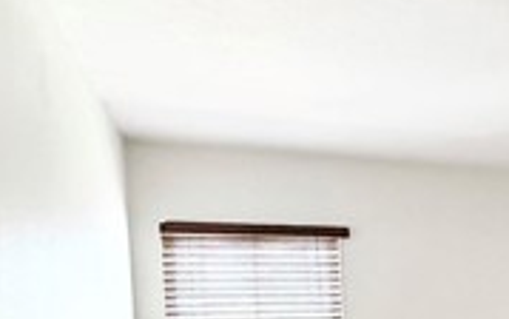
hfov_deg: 29.9
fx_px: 735
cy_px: 342
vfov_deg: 23.1
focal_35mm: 53
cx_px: 674
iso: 125
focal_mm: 2.22
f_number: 2.2
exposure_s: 1/120
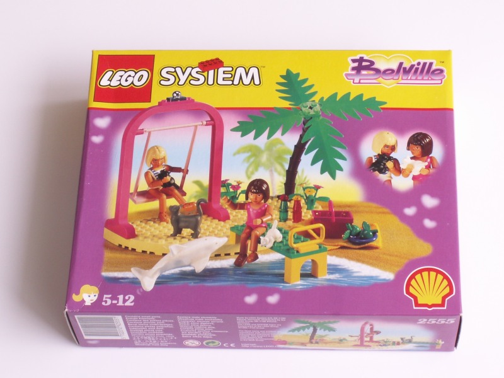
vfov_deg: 21.0
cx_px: 252
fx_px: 1019
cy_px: 189
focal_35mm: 70
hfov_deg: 27.8
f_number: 8
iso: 50
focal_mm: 11.66
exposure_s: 1/5
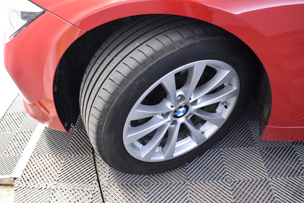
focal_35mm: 33
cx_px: 152
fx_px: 279
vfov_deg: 40.0
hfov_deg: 57.2
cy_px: 102
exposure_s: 1/13
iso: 1250
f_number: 5.6
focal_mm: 22
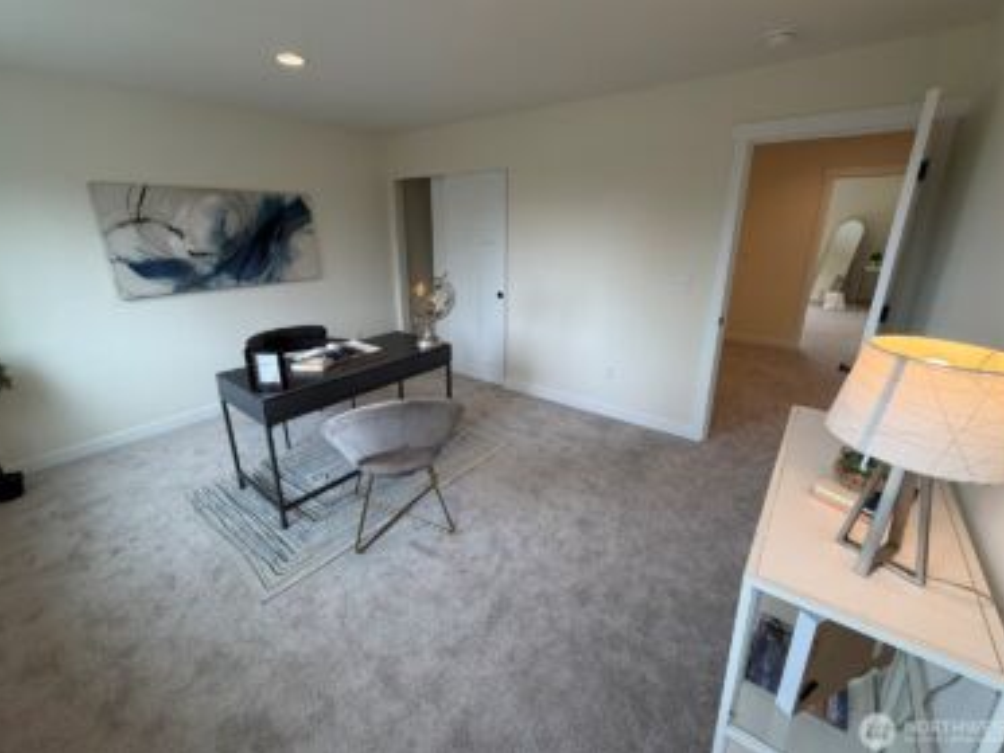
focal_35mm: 15
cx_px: 495
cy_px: 355
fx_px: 435
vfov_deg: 81.7
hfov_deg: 98.1
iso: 100
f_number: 2.2
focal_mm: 2.22
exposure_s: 1/120
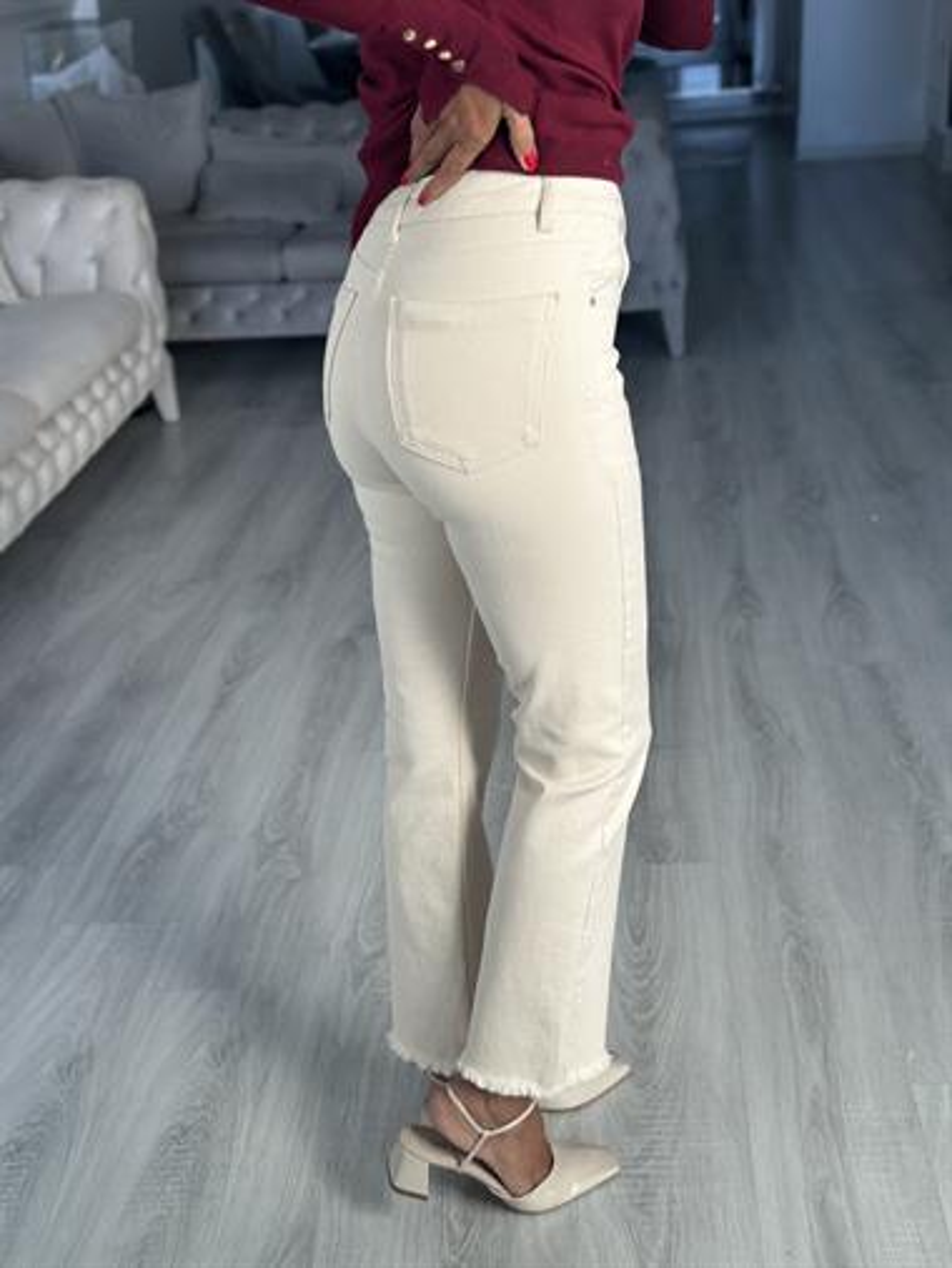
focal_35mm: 48
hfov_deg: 30.3
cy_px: 634
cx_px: 476
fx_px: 1759
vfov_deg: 39.6
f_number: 1.78
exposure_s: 1/121
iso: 80
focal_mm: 6.86
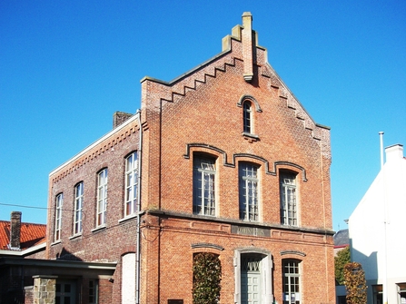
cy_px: 195
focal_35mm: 43
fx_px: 504
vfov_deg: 33.4
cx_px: 203
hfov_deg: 43.9
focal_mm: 5.7
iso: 80
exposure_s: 1/1000
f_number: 2.9
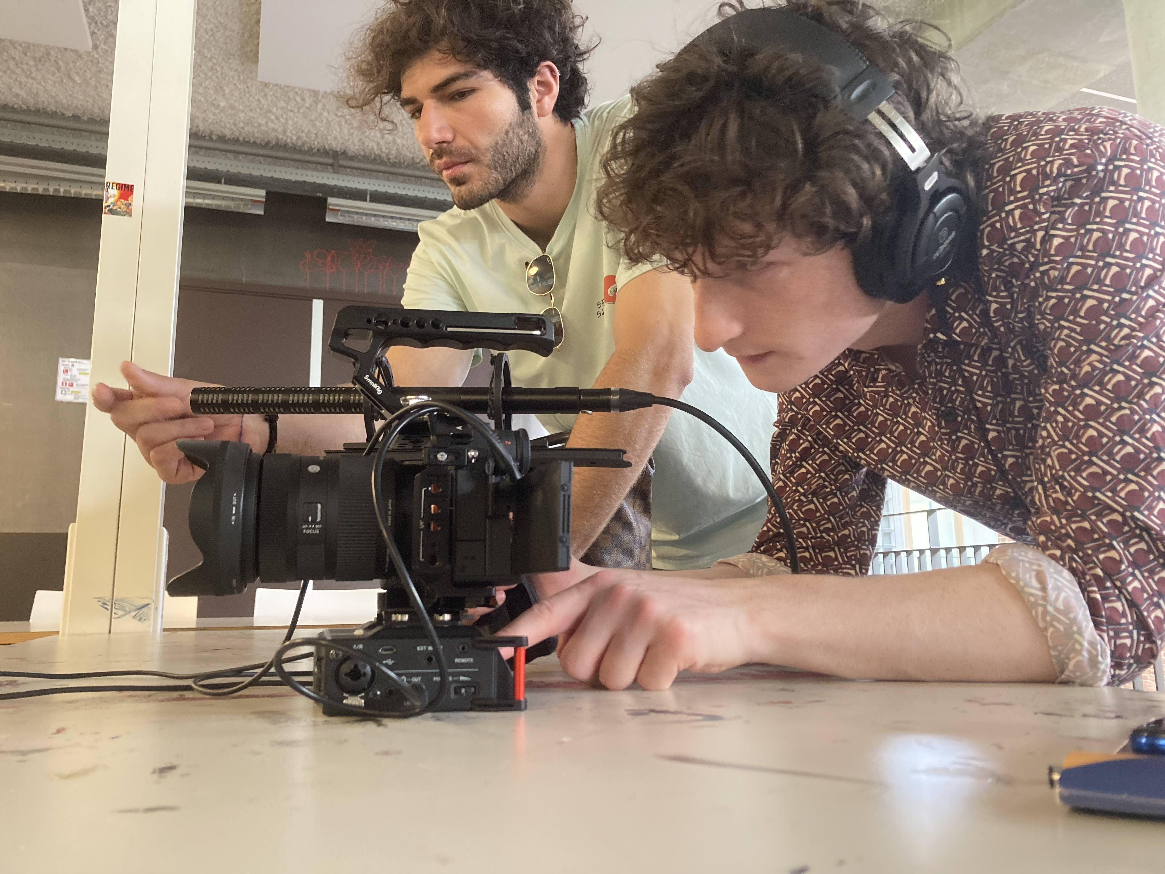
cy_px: 437
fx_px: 942
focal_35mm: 28
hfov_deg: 63.4
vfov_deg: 49.7
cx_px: 582
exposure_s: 1/49
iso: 250
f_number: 1.8
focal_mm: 3.99
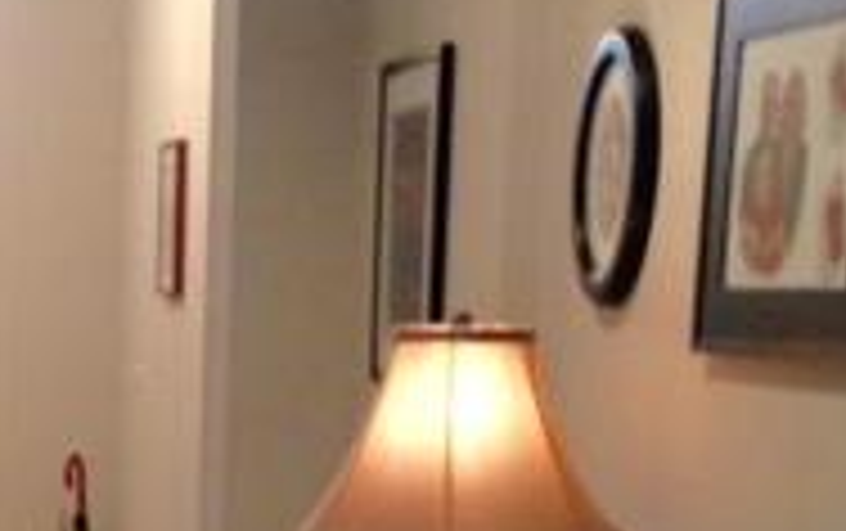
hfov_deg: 16.8
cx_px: -153
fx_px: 2747
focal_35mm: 119
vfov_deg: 10.8
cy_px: 688
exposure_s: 1/20
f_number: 2.4
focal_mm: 4.12
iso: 200
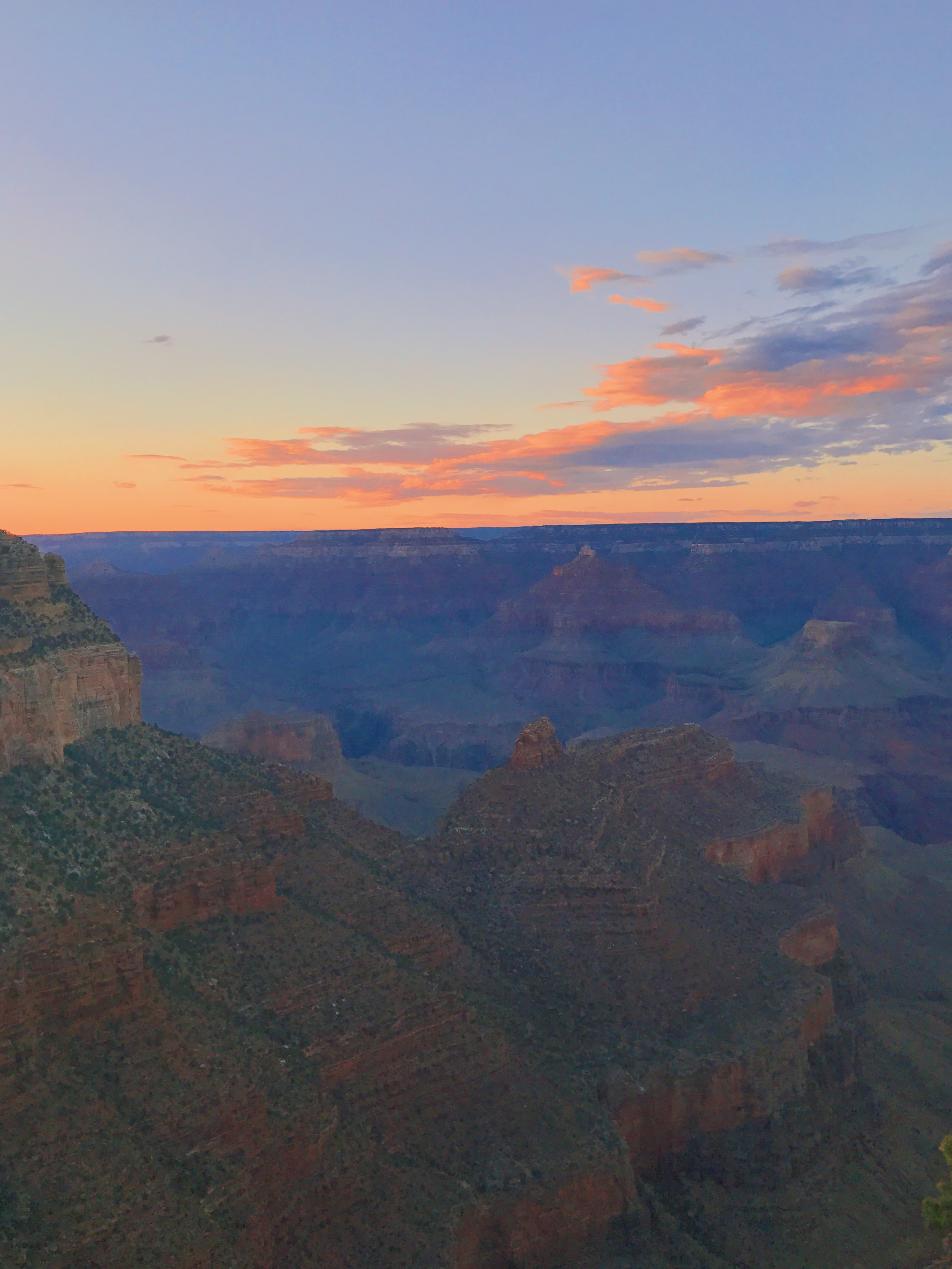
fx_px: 1063
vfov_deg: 61.7
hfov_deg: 48.2
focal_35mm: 29
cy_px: 628
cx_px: 474
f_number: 1.8
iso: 20
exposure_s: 1/288
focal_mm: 3.99
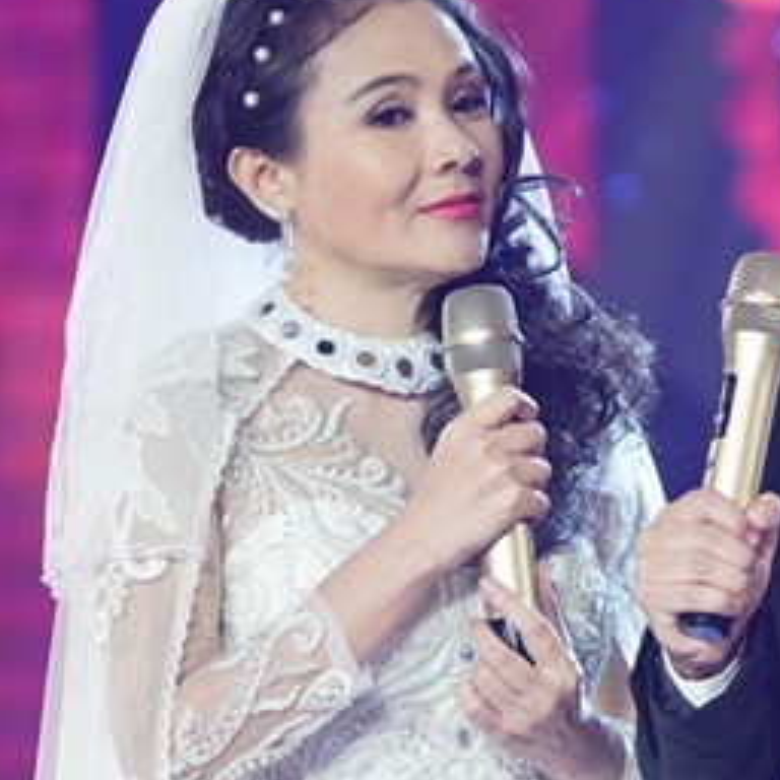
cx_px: 661
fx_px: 10172
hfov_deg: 4.4
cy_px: 393
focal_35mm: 399
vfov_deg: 4.4
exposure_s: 1/160
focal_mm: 200
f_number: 4
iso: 2500
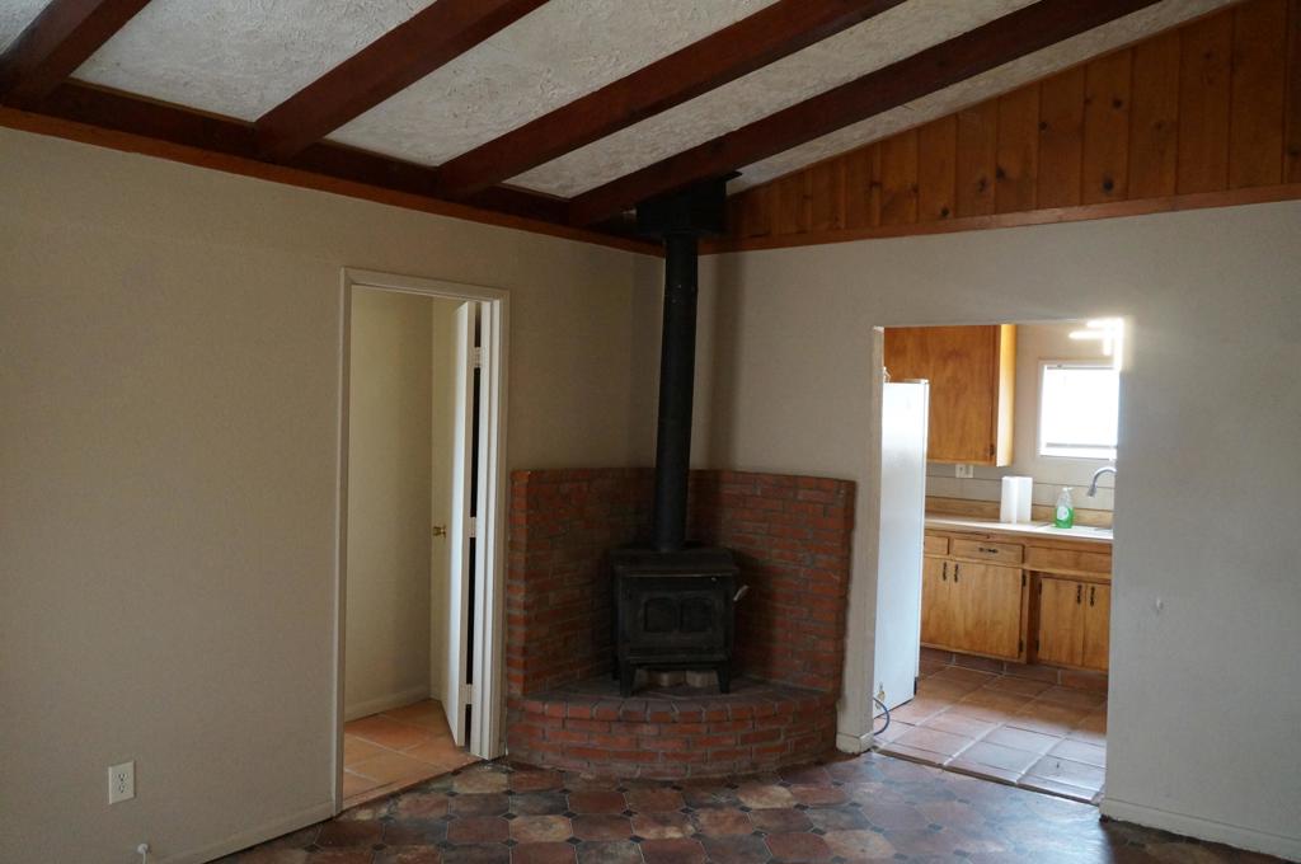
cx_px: 650
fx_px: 975
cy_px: 432
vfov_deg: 47.8
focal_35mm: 27
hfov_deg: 67.4
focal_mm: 18
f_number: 4
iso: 3200
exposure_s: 1/160
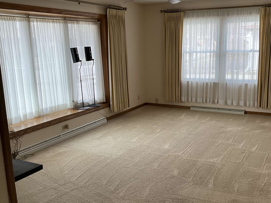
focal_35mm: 40
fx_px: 313
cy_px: 105
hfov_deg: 46.5
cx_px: 162
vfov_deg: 36.0
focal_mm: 3
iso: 40
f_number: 1.8
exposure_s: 1/122
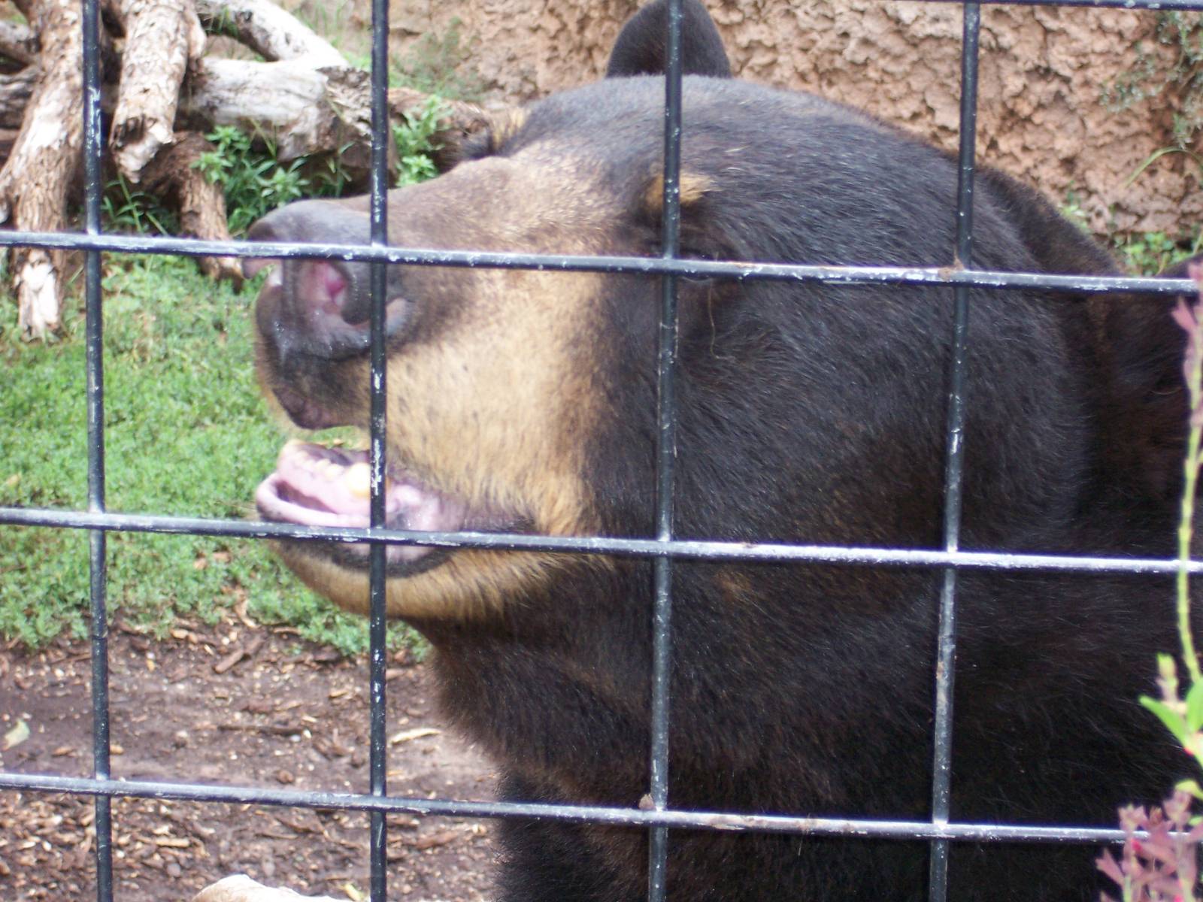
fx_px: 4587
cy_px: 451
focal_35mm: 132
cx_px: 602
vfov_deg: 11.2
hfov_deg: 14.9
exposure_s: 1/125
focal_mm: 22
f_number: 4.8
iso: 140
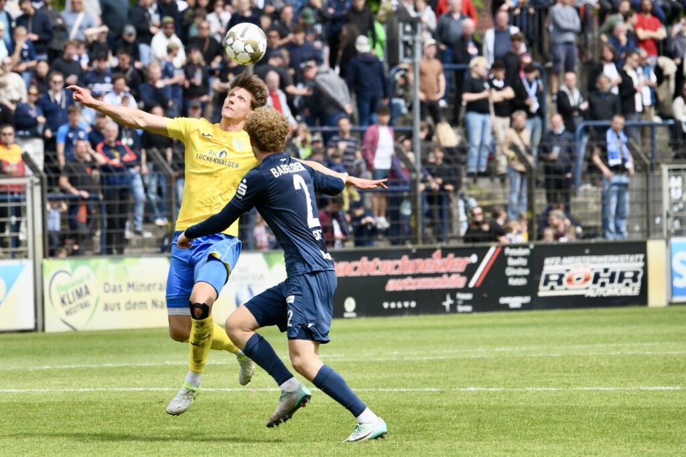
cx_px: 343
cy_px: 228
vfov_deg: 4.4
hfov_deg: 6.6
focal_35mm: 310
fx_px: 5908
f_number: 9
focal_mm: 310
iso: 1250
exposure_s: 1/2000
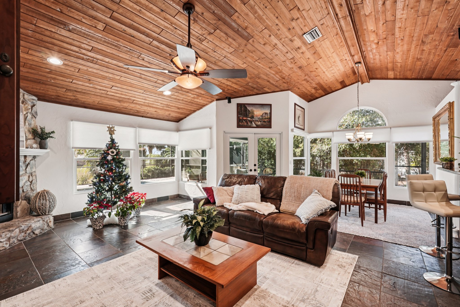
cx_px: 230
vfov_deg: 73.7
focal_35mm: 16
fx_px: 204
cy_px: 154
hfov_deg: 96.7
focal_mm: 16
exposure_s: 1/20
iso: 400
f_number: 8
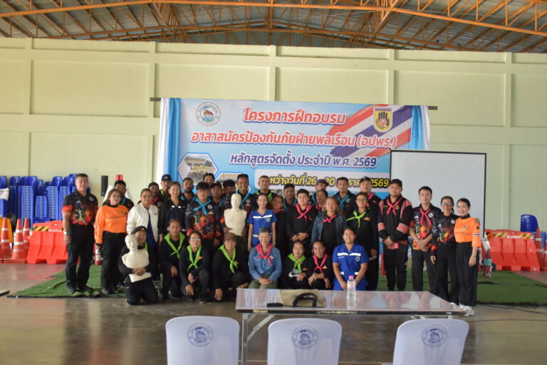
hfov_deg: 53.1
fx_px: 547
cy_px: 182
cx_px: 274
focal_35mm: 36
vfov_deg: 36.9
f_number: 3.8
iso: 640
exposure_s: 1/125
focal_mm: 24
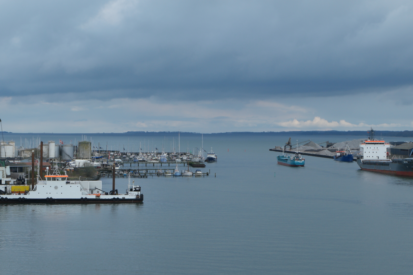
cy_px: 100
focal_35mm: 84
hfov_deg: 24.2
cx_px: 193
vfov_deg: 16.2
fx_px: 964
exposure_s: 1/320
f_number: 7.1
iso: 100
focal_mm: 29
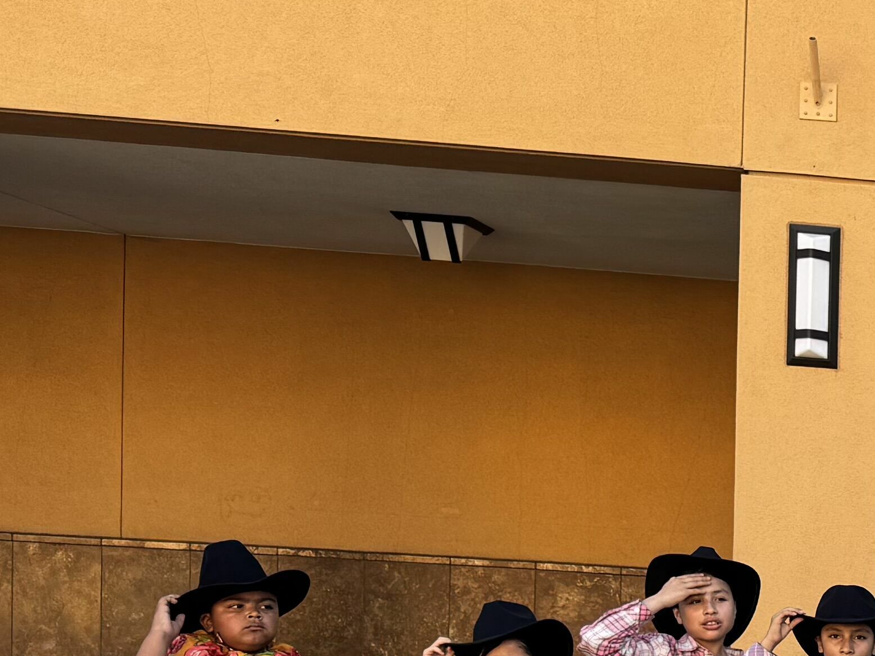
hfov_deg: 18.5
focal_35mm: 88
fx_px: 2224
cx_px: 1461
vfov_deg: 16.1
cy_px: 776
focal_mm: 6.76
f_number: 1.78
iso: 80
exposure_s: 1/553
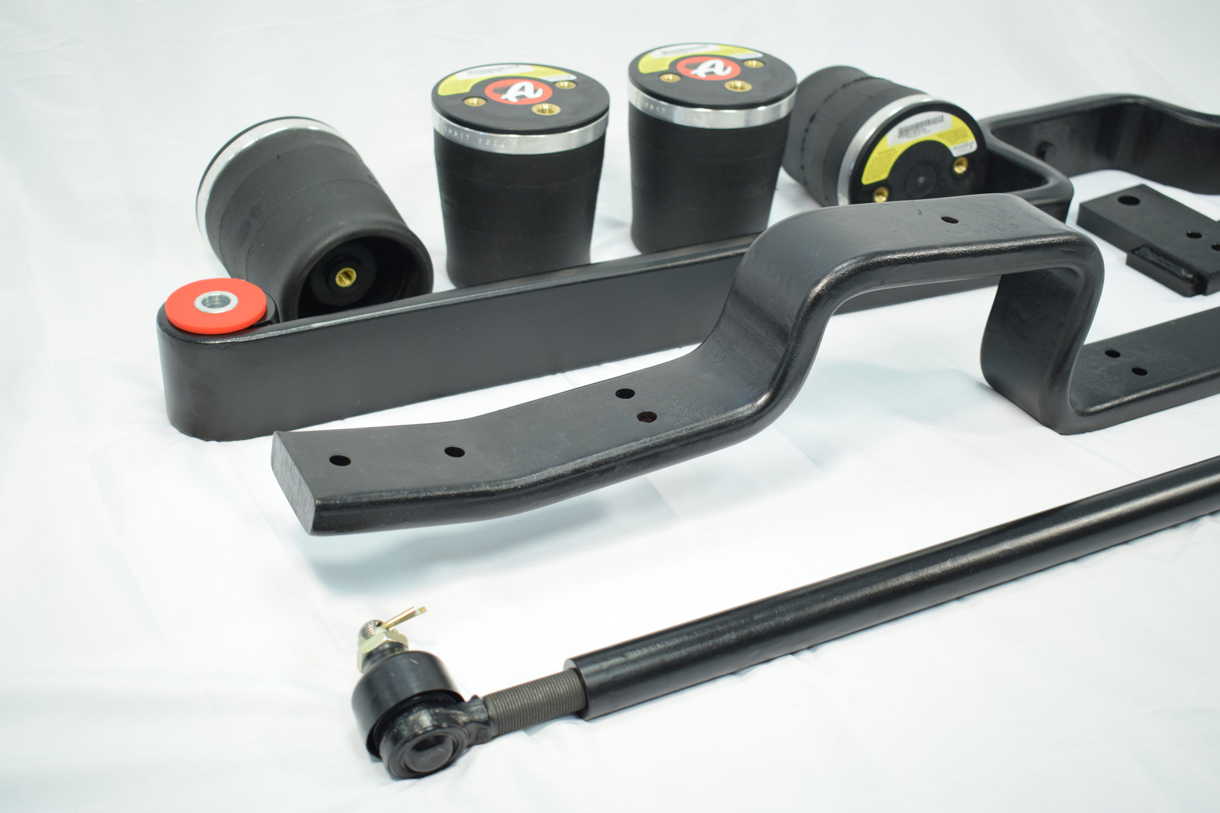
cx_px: 610
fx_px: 1423
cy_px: 406
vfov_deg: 31.9
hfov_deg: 46.4
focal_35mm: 42
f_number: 4.2
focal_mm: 28
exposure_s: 1/50
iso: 640
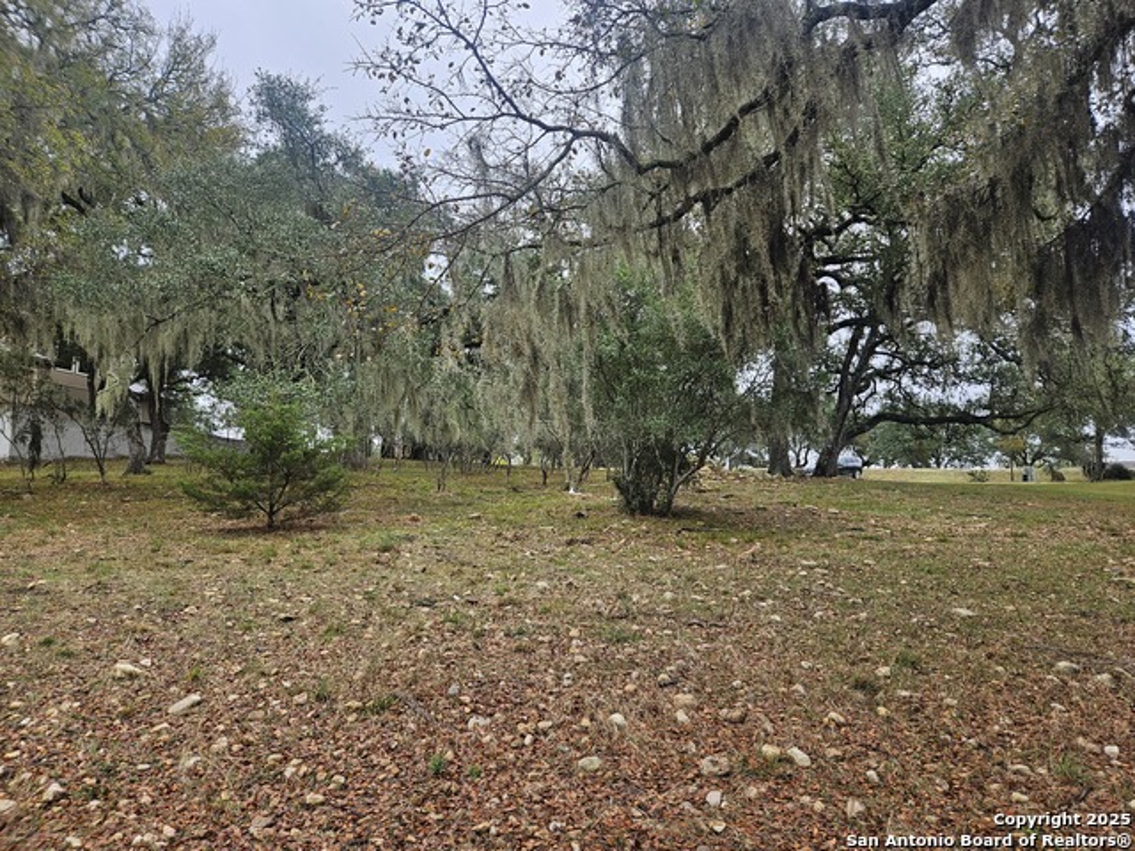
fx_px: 754
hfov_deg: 73.9
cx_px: 568
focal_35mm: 23
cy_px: 426
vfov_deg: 58.9
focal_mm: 5.4
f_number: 1.8
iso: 25
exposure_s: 1/166
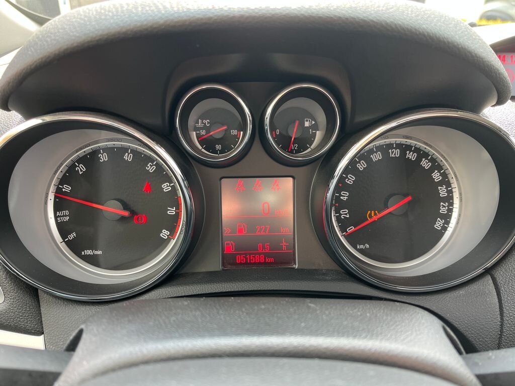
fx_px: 387
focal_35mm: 26
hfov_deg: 67.3
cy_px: 193
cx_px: 258
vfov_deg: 53.1
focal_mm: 5.1
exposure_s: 1/121
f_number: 1.6
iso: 80
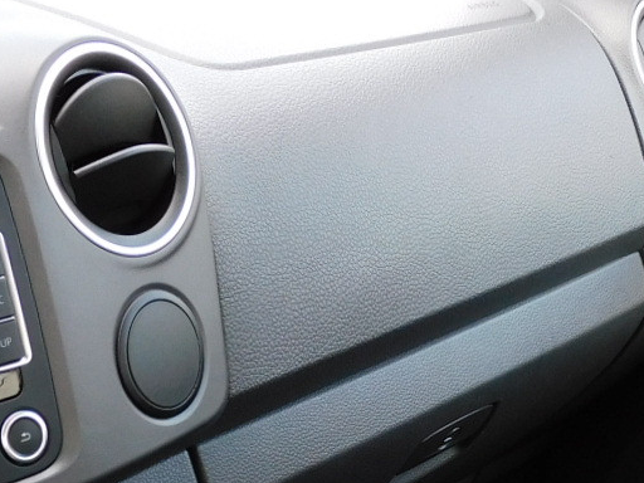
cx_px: 355
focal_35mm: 75
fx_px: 1395
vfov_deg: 19.2
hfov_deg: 26.0
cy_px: 457
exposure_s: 1/60
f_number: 3.3
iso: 125
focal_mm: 4.3
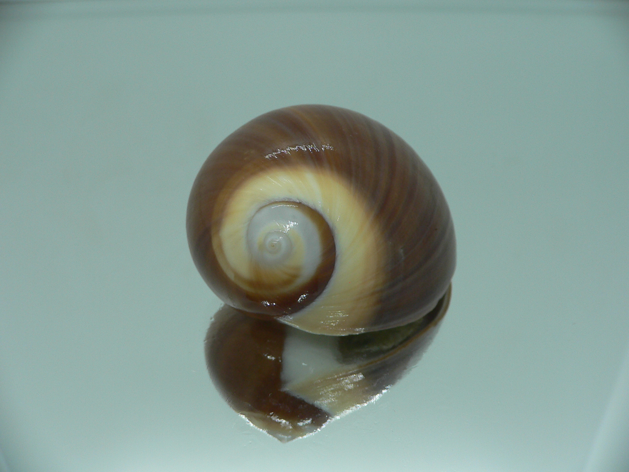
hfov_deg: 52.6
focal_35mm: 35
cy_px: 236
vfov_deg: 40.7
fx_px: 636
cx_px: 314
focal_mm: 4.6
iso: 80
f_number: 2.8
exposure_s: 1/60
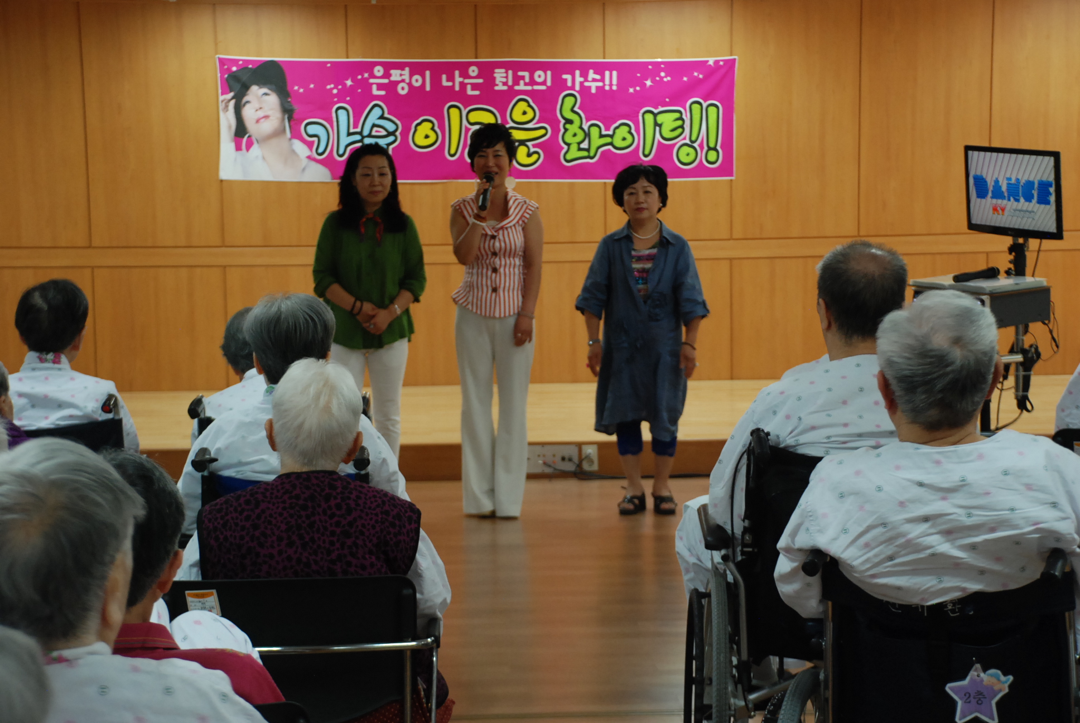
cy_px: 362
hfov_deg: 23.4
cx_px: 540
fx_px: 2613
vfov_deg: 15.8
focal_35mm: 87
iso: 800
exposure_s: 1/80
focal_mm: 58
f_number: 5.3
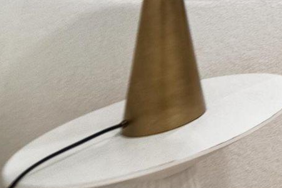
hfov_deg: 10.9
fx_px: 642
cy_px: -253
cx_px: 881
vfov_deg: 13.0
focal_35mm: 82
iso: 250
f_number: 6.3
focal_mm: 12
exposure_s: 1/80
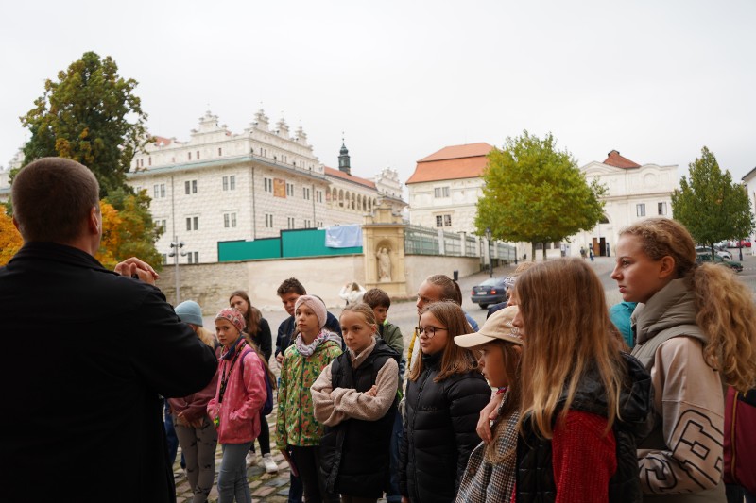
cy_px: 252
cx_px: 378
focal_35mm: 28
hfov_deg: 65.5
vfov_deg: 46.4
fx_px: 588
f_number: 3.5
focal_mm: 28
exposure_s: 1/125
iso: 160
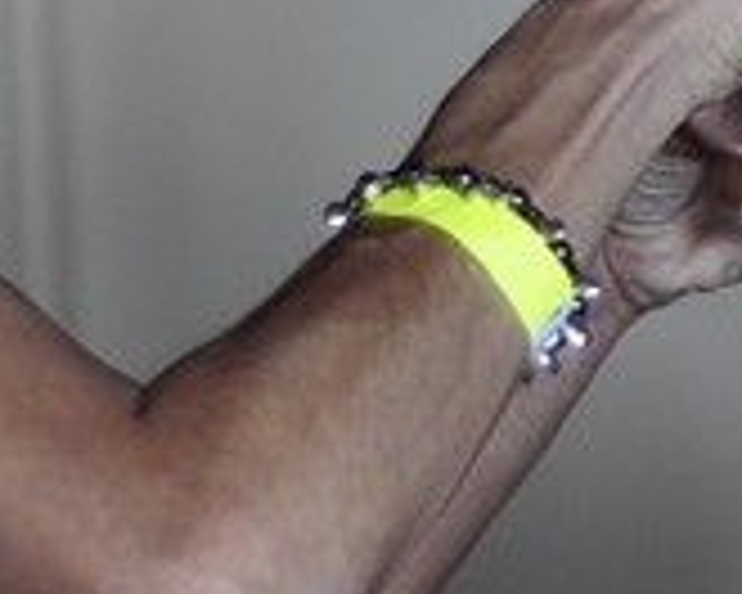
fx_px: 9355
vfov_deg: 3.6
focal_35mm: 426
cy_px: 36
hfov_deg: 4.5
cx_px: 1439
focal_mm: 50
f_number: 1.8
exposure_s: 1/80
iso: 400
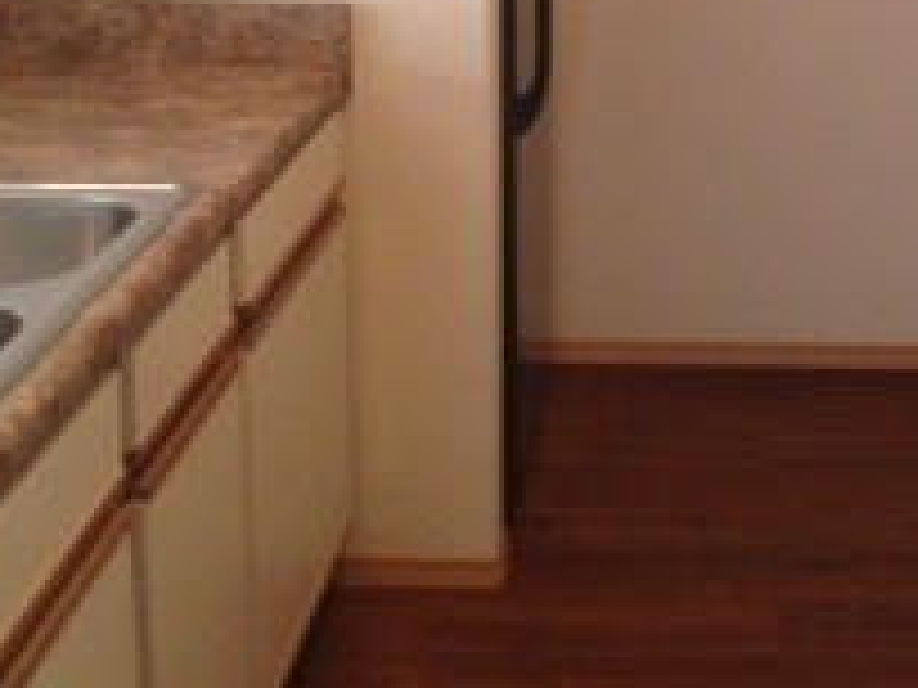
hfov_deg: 24.9
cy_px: 76
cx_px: 742
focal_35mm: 77
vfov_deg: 18.8
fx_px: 2042
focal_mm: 4.28
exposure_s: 1/20
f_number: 2.4
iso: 250
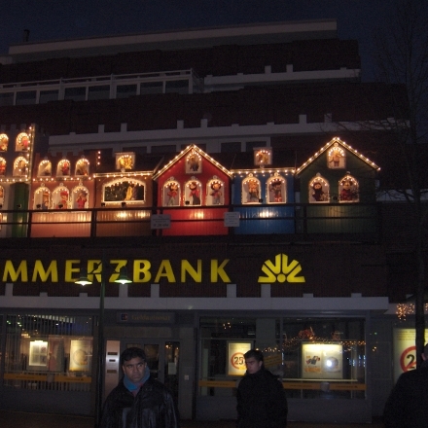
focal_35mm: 47
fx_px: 657
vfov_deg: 36.1
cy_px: 217
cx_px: 187
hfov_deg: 36.0
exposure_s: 1/60
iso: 153
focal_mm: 8
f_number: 2.8
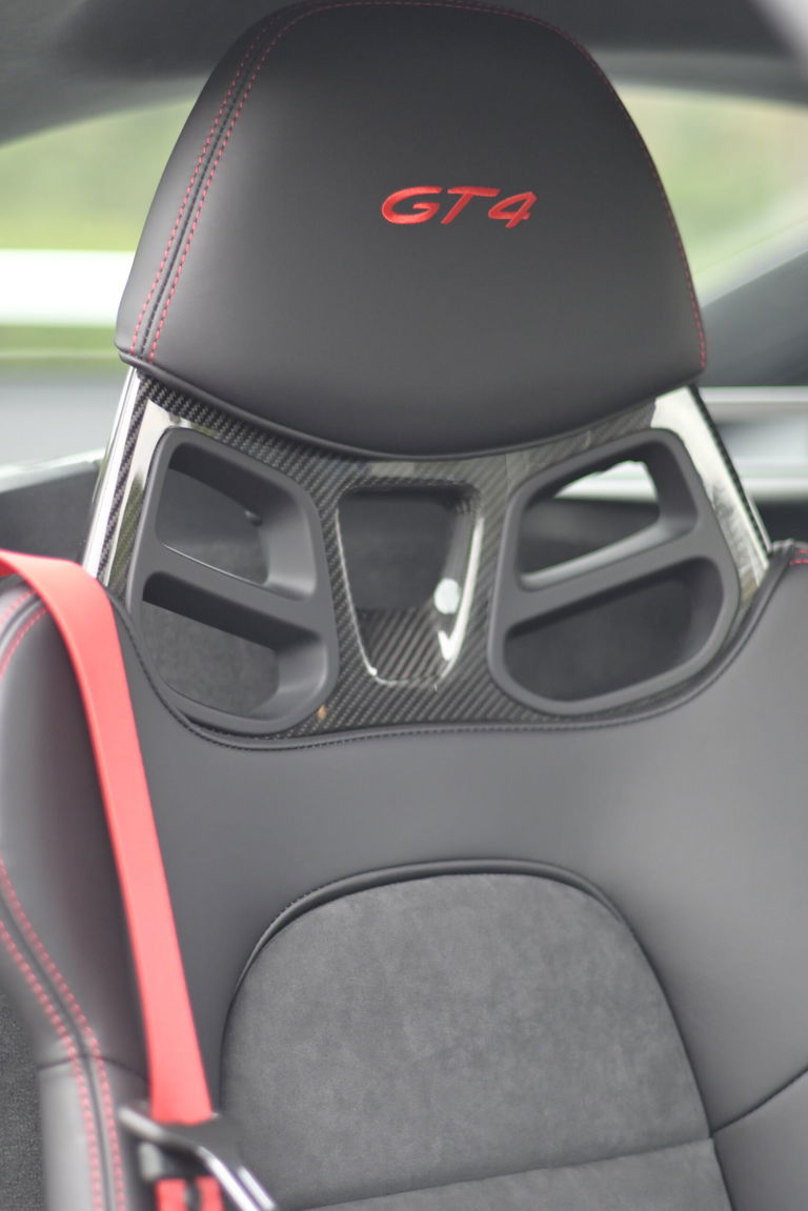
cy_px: 606
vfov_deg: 27.0
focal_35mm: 75
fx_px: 2523
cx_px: 404
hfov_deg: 18.2
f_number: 1.4
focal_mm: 50
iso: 640
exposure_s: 1/1250
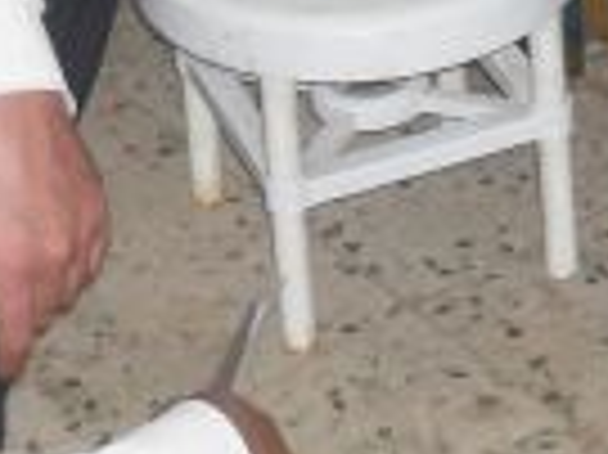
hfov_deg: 12.2
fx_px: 2825
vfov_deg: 9.1
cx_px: 549
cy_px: -4
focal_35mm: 161
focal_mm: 6
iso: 100
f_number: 2.8
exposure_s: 1/45
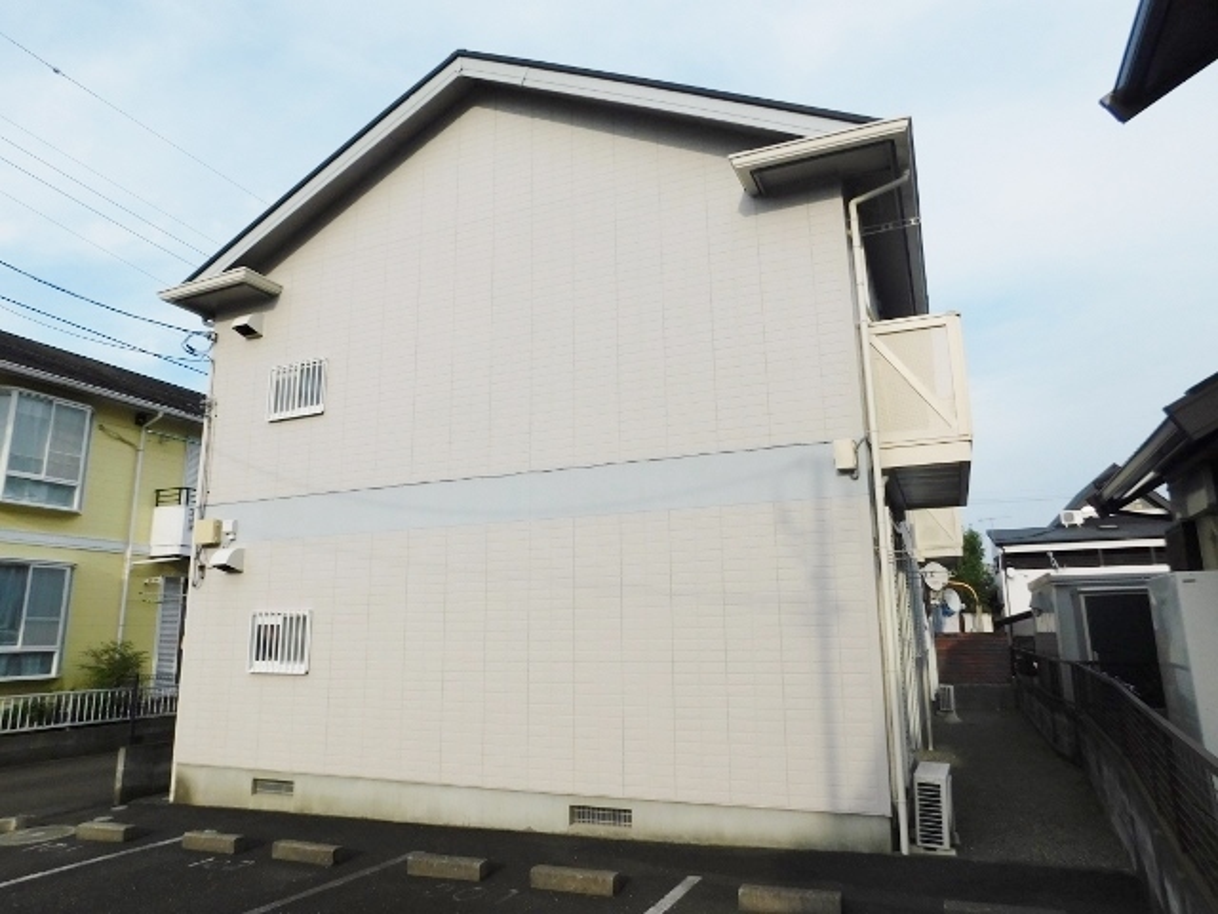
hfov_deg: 73.9
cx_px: 609
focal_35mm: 23
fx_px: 809
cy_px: 457
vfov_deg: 58.9
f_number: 6
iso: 125
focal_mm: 4
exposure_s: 1/400
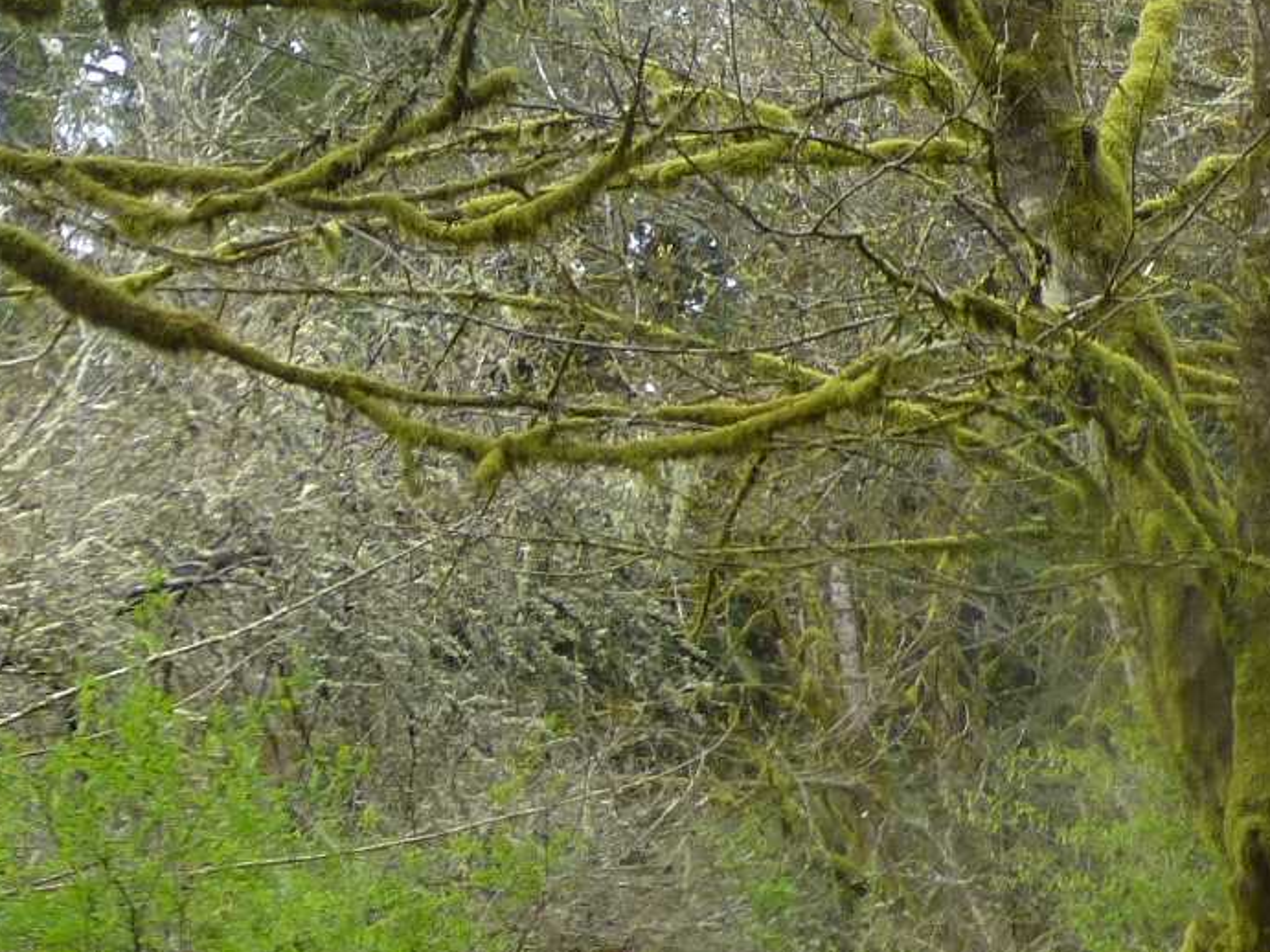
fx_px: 4622
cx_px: -719
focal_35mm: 126
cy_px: 744
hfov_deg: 14.4
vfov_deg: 11.7
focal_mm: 6.1
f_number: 3.7
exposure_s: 1/125
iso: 100
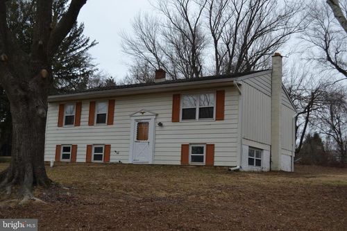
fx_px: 376
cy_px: 116
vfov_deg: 34.2
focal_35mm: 39
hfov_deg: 49.6
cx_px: 174
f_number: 5.6
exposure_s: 1/125
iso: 125
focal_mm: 26
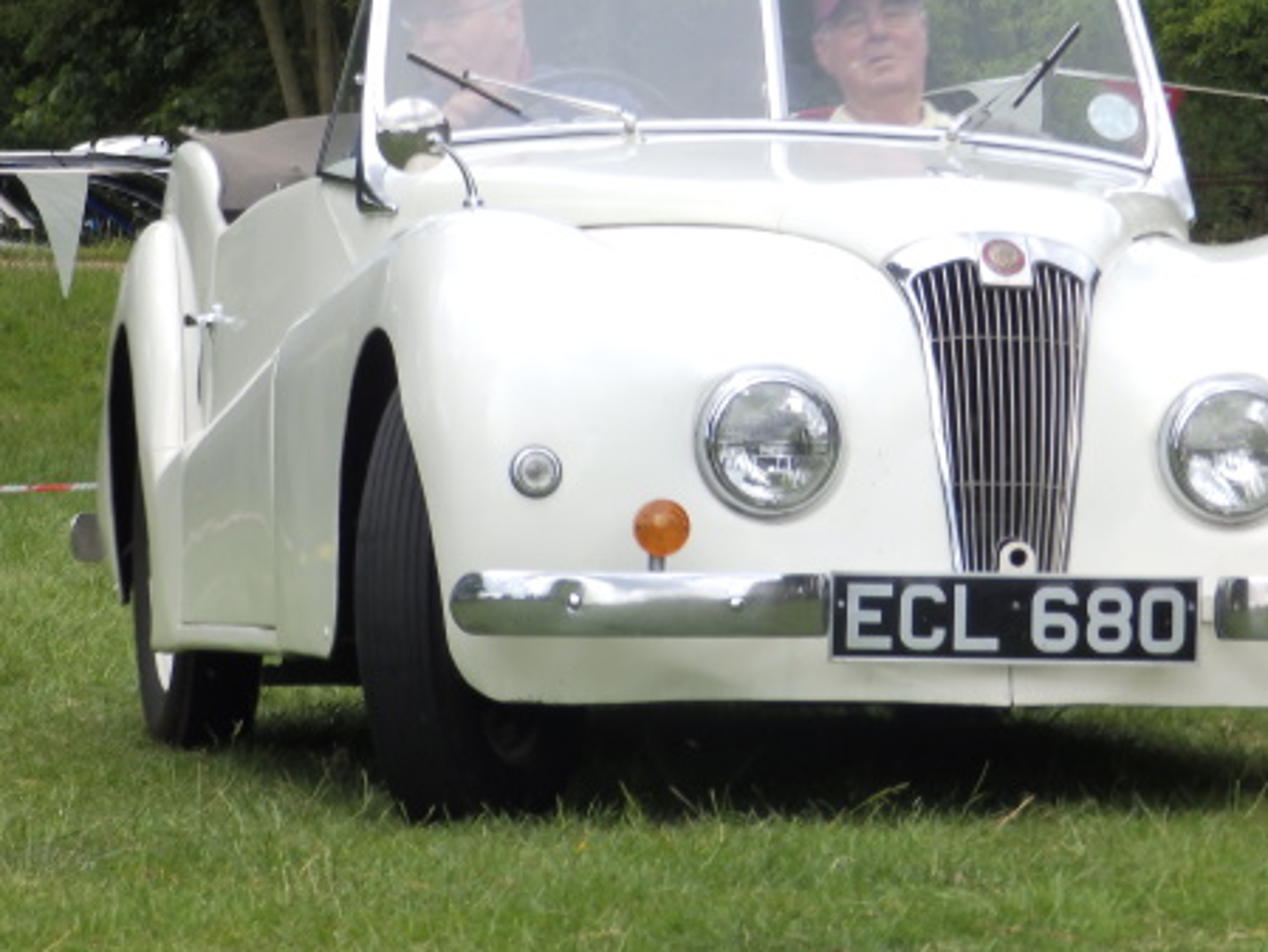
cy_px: 299
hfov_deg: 8.6
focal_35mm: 231
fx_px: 8464
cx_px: 740
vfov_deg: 6.4
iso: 80
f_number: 5.1
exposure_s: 1/200
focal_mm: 25.9
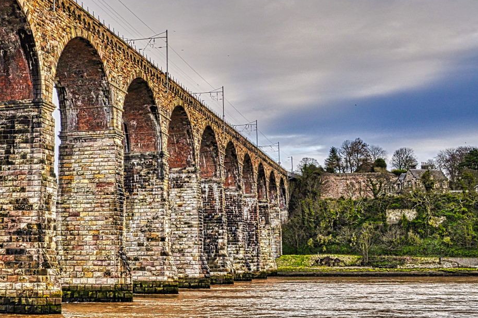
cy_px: 120
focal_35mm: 57
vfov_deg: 23.7
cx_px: 148
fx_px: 756
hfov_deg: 34.7
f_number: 10
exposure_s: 1/250
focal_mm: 24
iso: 280
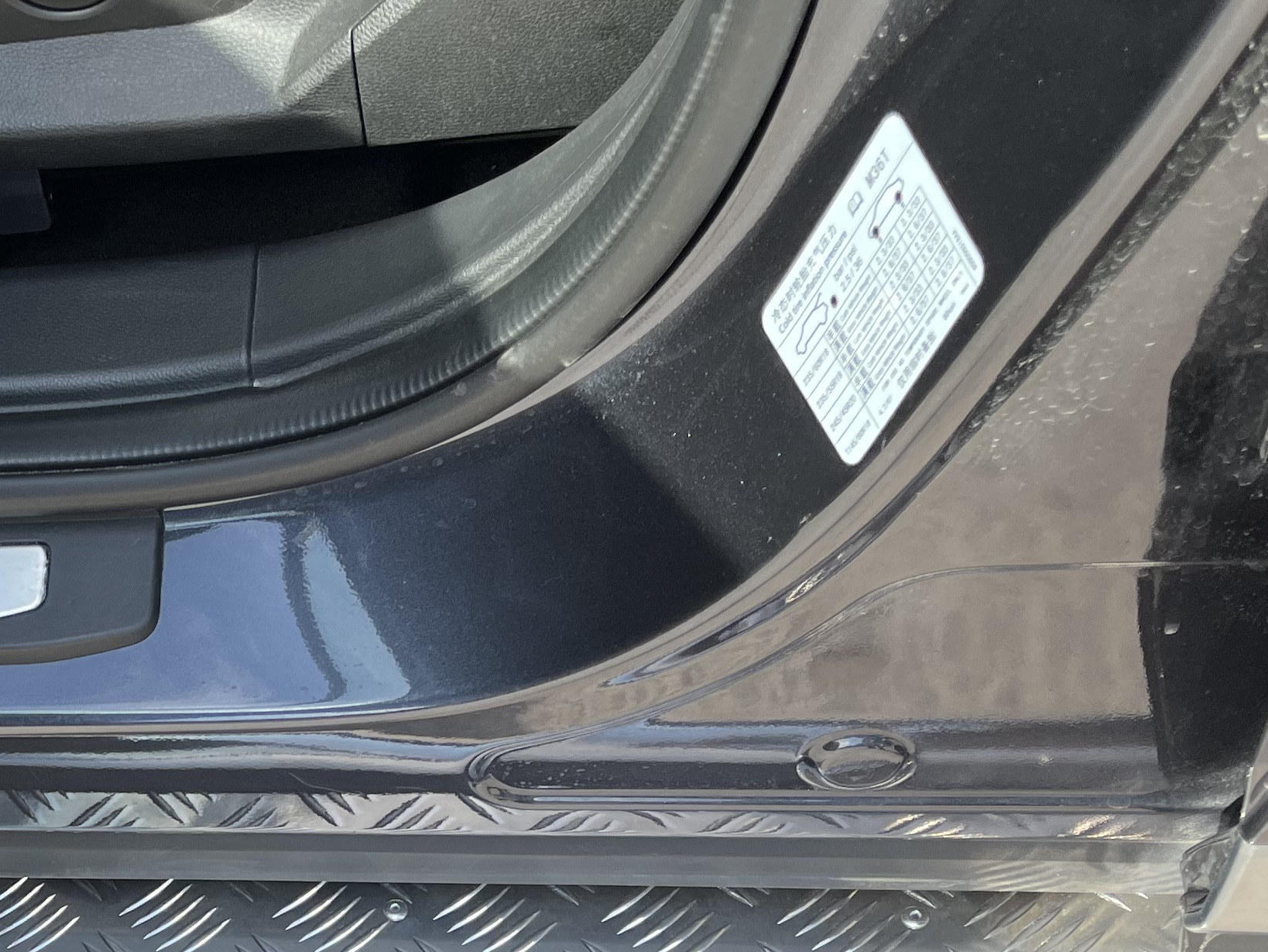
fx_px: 2345
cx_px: -205
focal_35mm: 64
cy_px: 884
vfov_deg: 22.3
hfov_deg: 27.1
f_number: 1.6
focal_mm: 5.1
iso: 50
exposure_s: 1/787
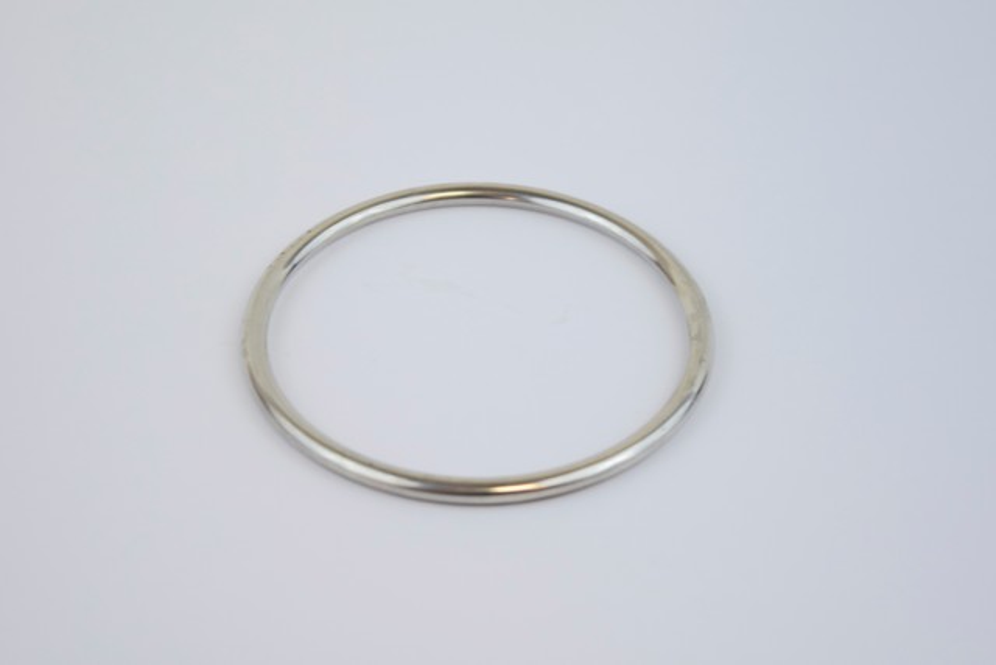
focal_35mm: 82
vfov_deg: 16.6
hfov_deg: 24.6
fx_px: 2283
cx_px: 498
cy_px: 332
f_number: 5.6
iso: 900
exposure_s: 1/60
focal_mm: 55
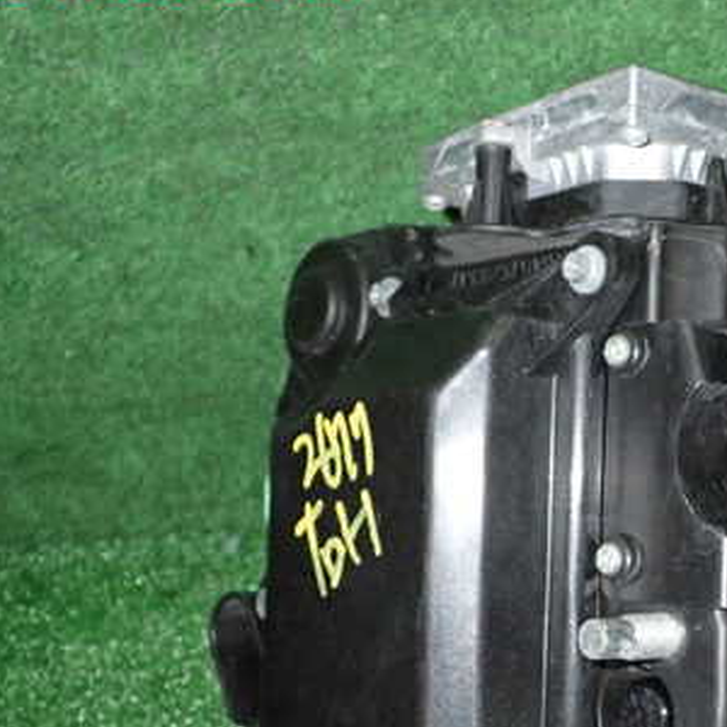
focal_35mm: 53
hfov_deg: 30.9
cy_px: 497
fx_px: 1259
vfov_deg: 31.9
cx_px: 637
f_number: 6.3
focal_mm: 5.4
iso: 640
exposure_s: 1/30
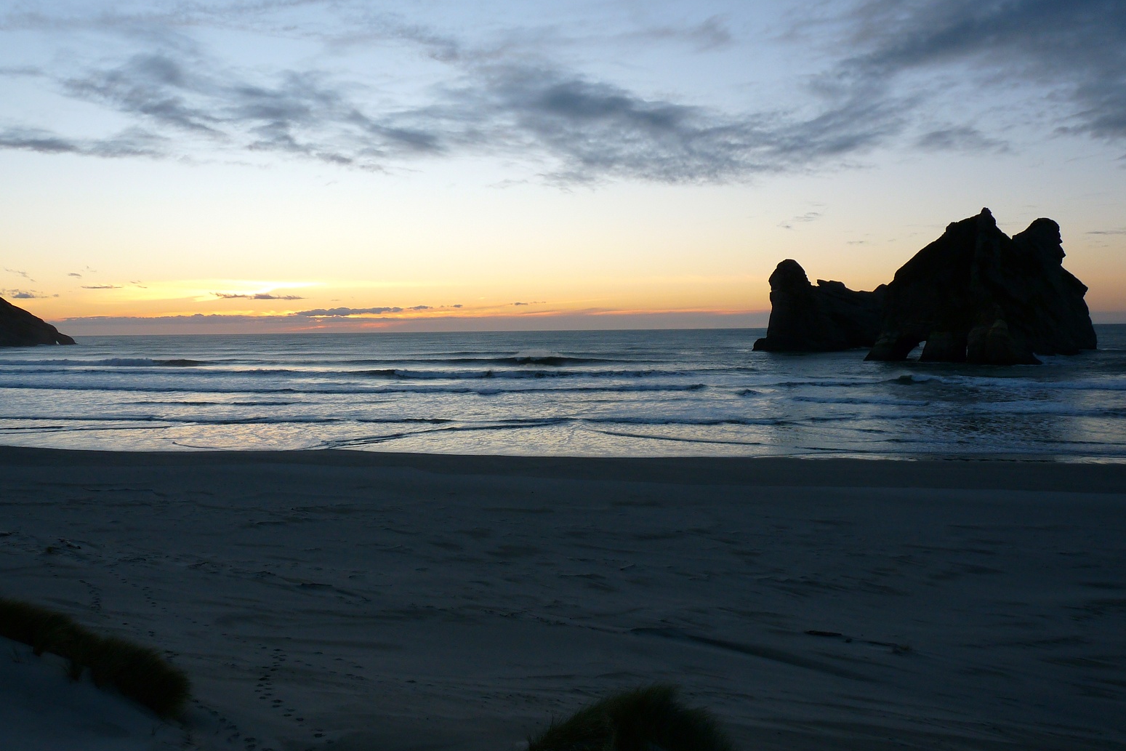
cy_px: 393
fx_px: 907
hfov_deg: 63.6
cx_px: 547
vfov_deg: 45.0
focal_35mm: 29
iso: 100
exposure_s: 1/100
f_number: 3.2
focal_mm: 4.8
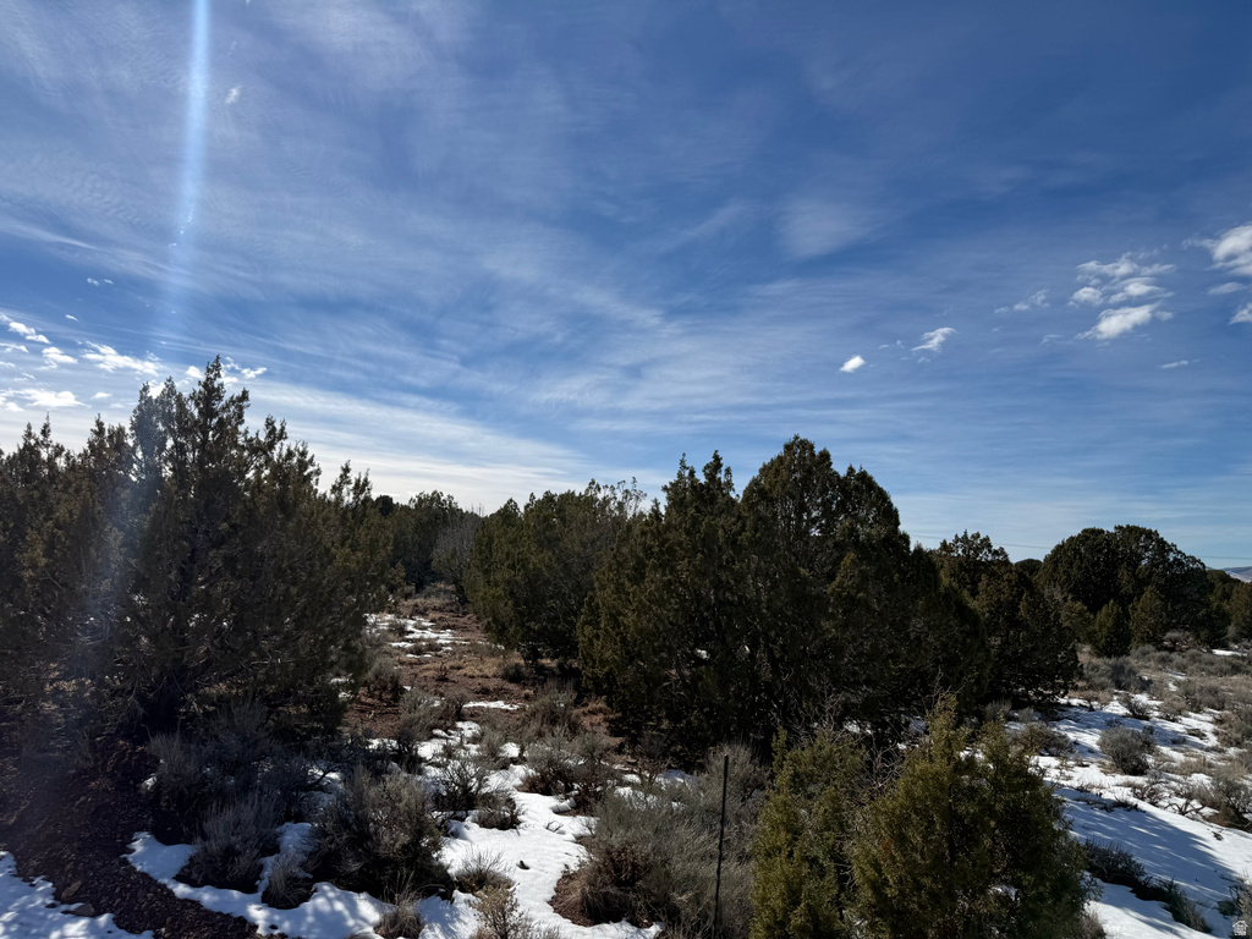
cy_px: 470
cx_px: 626
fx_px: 868
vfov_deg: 56.8
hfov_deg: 71.6
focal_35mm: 24
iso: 80
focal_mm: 6.76
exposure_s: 1/9091
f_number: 1.78
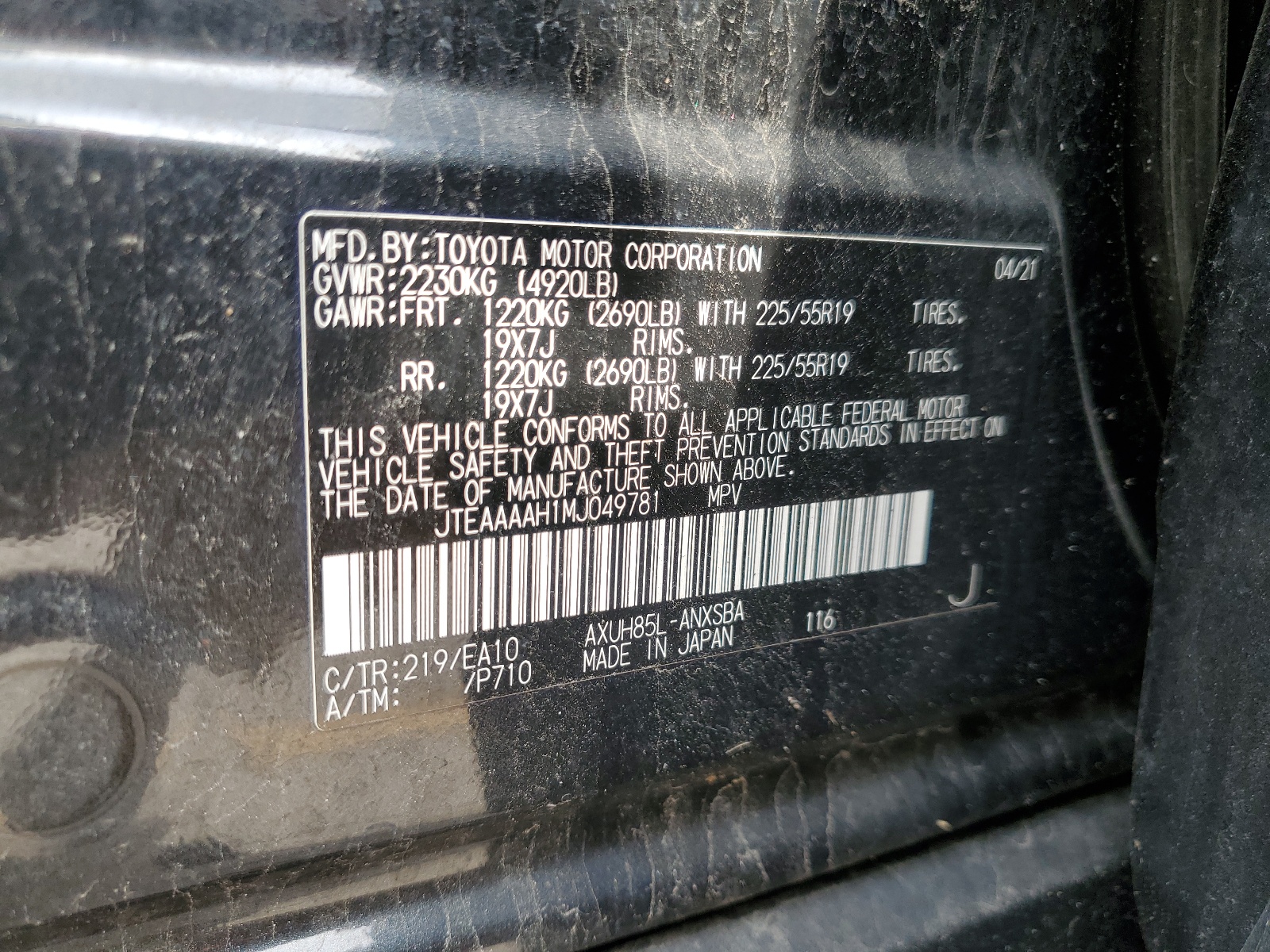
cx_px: 635
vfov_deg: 53.1
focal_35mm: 26
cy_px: 476
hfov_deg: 67.3
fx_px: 954
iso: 50
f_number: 1.5
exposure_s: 1/164
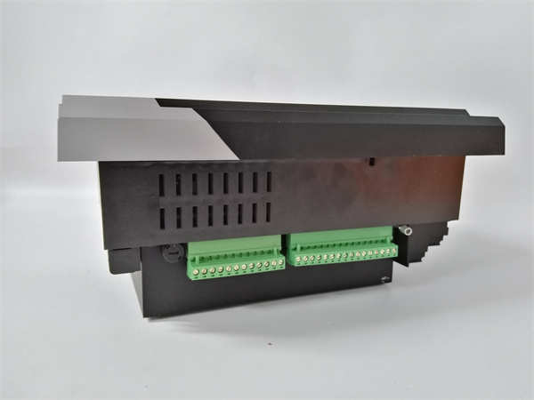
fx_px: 401
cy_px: 200
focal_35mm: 26
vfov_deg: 53.1
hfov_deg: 67.3
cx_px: 267
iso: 444
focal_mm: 3.63
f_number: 1.8
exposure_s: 1/20
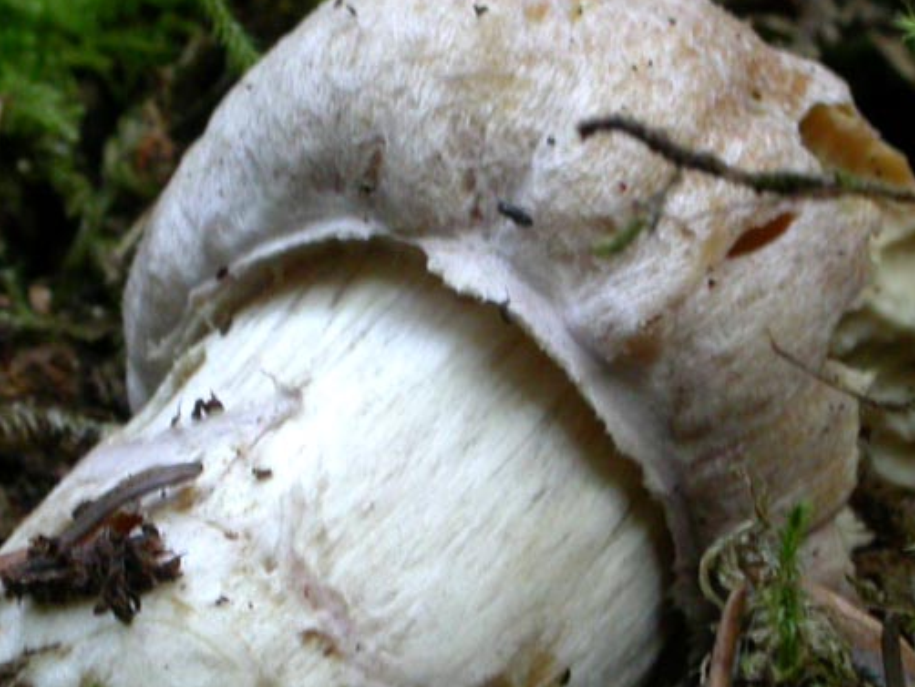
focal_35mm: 242
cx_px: 421
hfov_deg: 8.2
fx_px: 6400
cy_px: 370
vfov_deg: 6.1
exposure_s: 1/4
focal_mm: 29.7
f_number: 9.8
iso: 200
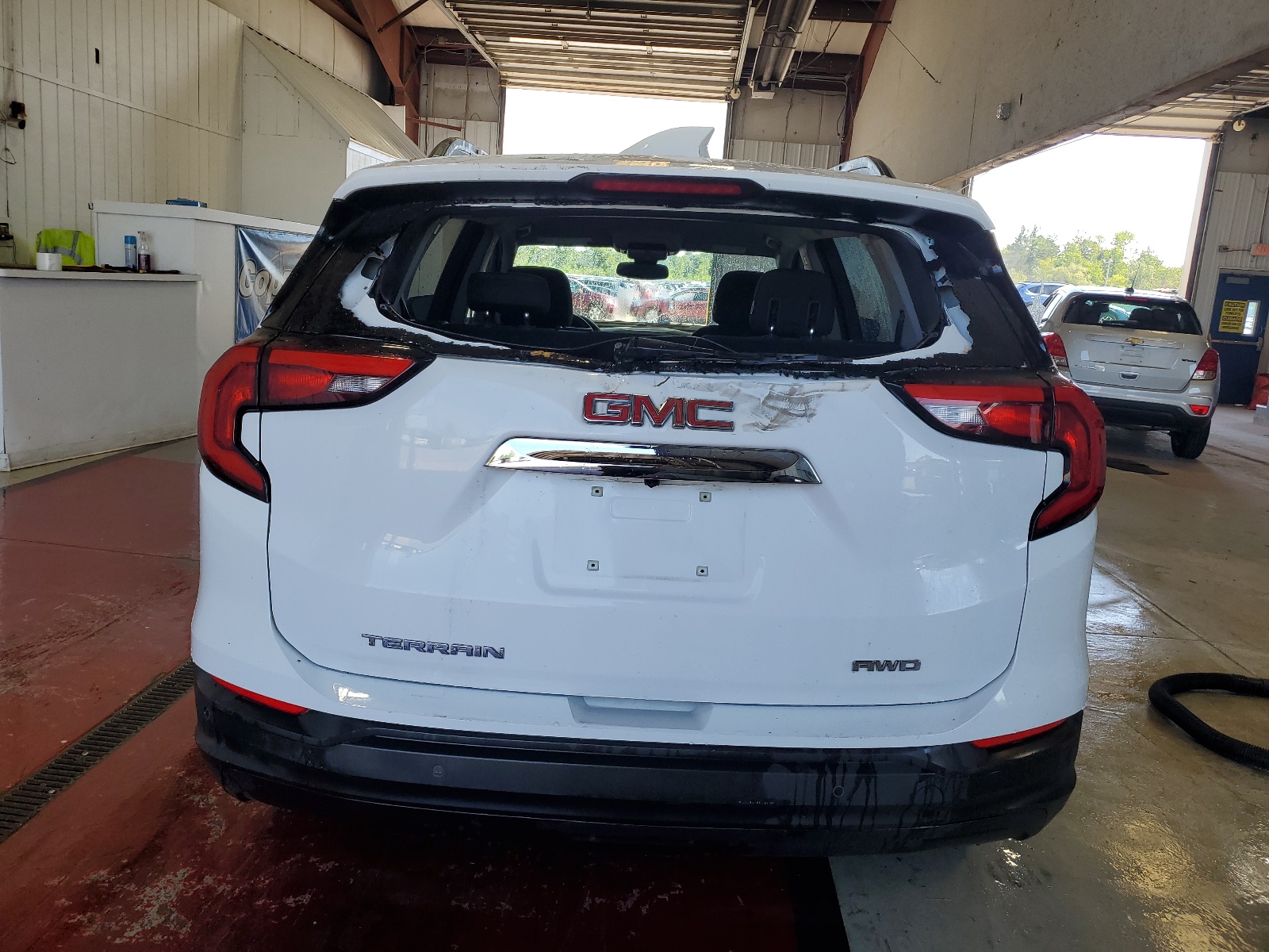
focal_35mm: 26
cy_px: 476
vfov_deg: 53.1
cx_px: 634
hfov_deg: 67.3
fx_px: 953
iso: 50
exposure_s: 1/455
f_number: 1.5
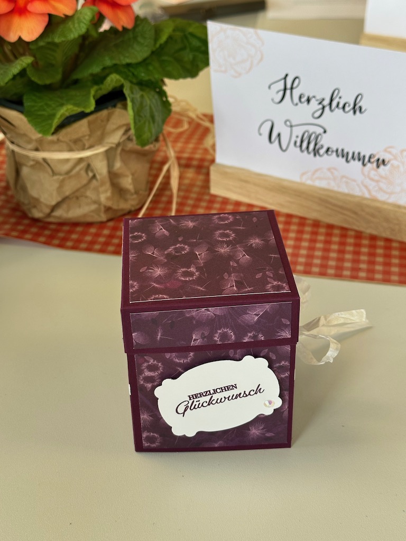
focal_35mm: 48
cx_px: 203
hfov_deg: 30.3
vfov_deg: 39.7
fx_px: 751
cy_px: 270
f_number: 1.78
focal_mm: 6.86
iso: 50
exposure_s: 1/100
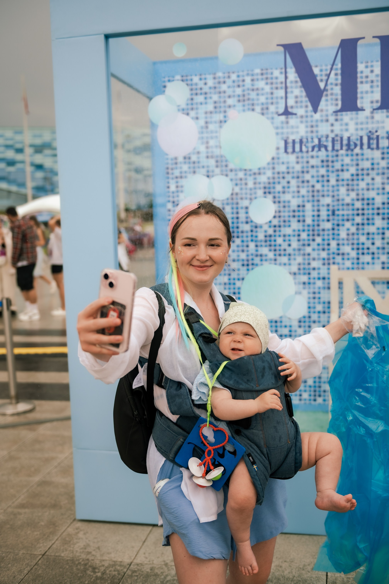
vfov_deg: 48.5
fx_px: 648
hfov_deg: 33.4
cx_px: 194
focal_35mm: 40
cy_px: 292
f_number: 2.8
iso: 200
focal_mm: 40
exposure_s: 1/1600
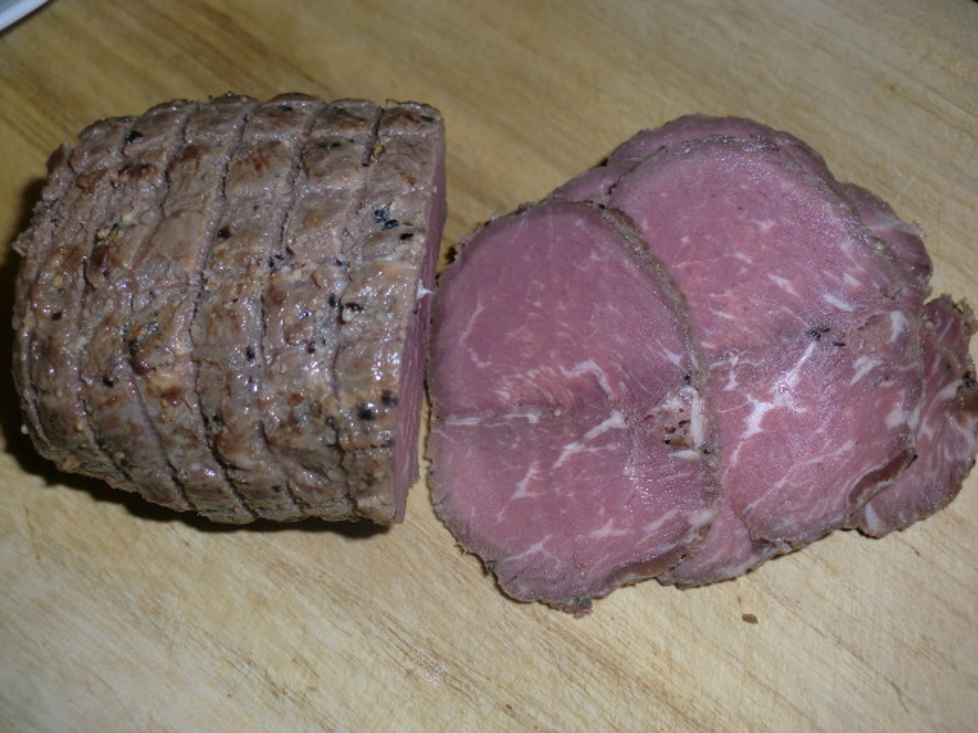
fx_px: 989
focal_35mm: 35
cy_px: 366
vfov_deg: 40.7
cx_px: 489
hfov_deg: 52.6
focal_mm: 6.3
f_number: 7.8
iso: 64
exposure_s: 1/30
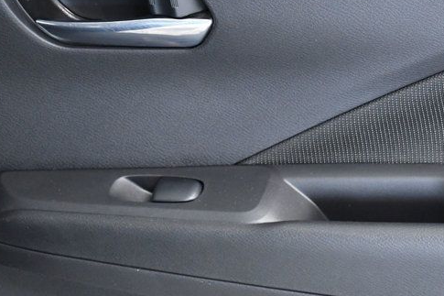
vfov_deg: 9.0
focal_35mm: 152
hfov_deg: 13.3
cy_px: 169
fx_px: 1874
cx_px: 457
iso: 2500
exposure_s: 1/100
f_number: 5
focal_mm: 48
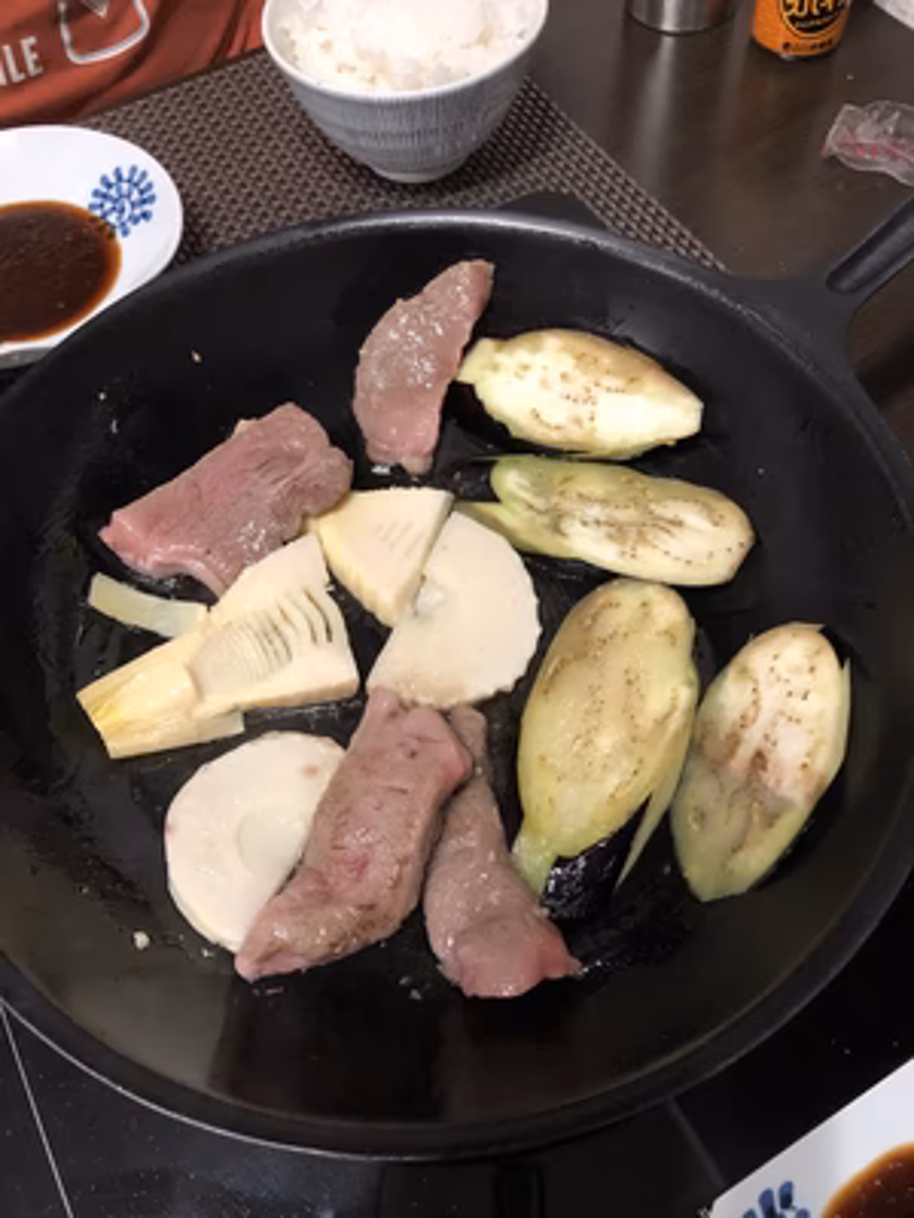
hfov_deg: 49.7
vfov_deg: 63.4
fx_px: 986
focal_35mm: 28
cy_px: 609
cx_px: 457
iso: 80
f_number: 1.8
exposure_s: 1/15
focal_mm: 4
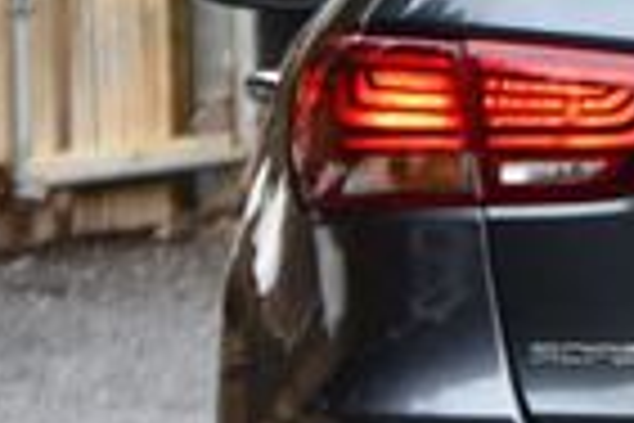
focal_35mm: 694
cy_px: 216
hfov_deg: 3.0
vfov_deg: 2.0
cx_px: 1048
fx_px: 12221
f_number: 4.8
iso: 560
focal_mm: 102
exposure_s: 1/250
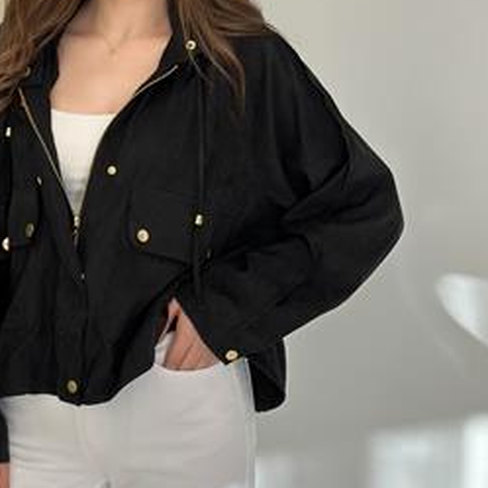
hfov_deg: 19.0
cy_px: 148
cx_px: 135
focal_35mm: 91
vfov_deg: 19.0
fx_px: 1451
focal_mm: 6.86
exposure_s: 1/399
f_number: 1.78
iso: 80
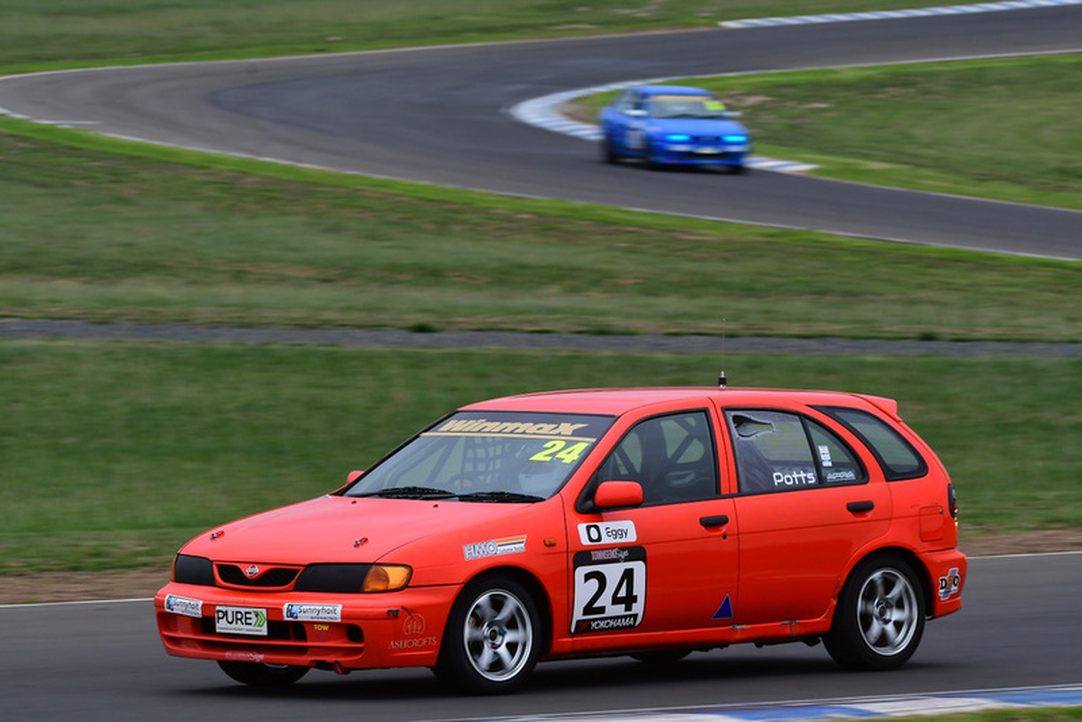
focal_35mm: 300
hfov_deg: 6.9
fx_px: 9019
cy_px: 361
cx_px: 541
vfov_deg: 4.6
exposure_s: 1/200
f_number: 10
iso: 640
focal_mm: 200
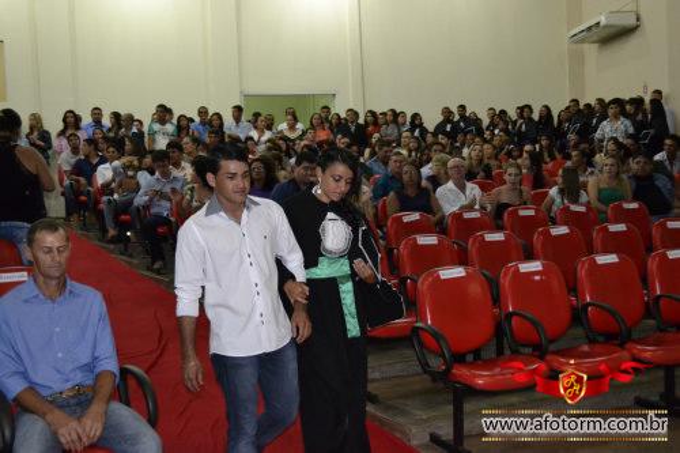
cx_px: 340
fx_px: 821
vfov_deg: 30.8
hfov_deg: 45.0
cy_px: 226
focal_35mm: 44
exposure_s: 1/60
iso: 3200
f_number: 4.5
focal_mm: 29
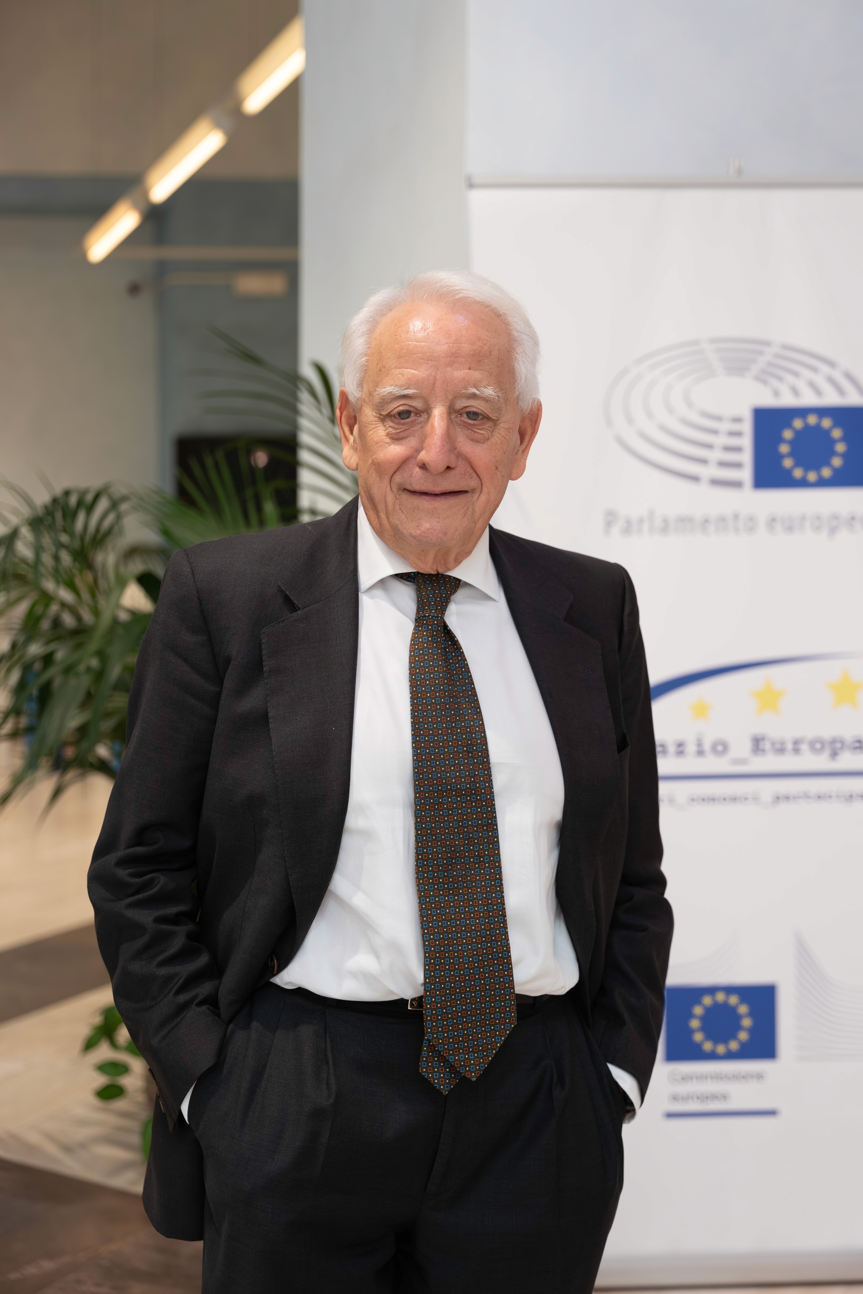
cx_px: 432
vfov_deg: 40.3
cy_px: 647
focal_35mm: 49
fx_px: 1765
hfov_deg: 27.5
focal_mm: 49.1
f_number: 2.8
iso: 800
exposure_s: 1/250
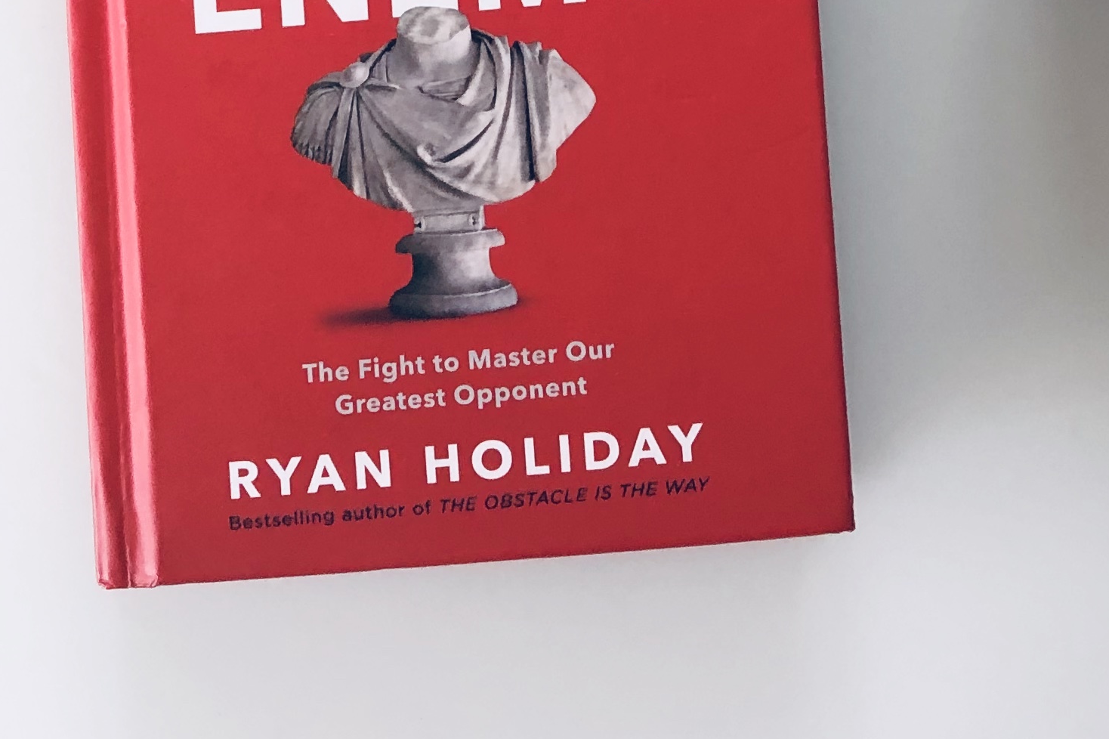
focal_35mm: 80
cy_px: -328
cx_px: 769
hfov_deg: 25.2
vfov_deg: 15.8
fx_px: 2464
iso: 40
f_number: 1.8
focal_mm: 3.99
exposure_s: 1/17
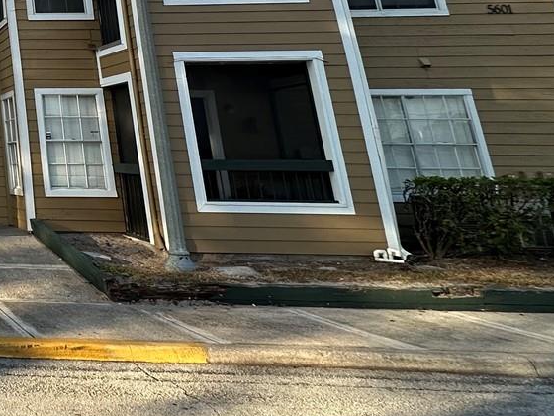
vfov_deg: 32.7
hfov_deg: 30.9
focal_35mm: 40
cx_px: -232
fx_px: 640
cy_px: -10
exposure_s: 1/543
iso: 40
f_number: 2.2
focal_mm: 2.22
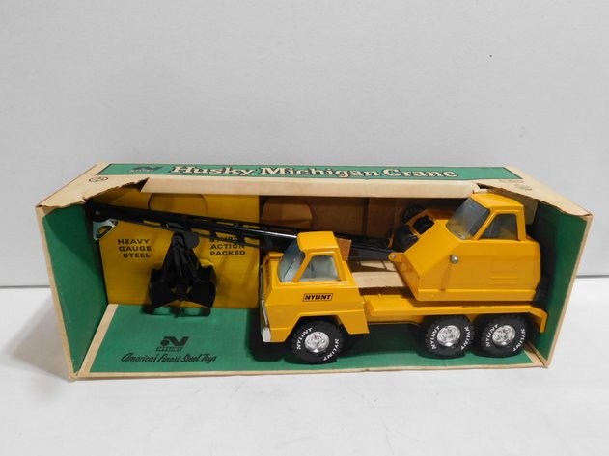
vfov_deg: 54.9
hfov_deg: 69.4
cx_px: 304
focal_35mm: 25
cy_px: 228
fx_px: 440
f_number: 3.1
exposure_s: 1/30
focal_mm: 4.5
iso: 250
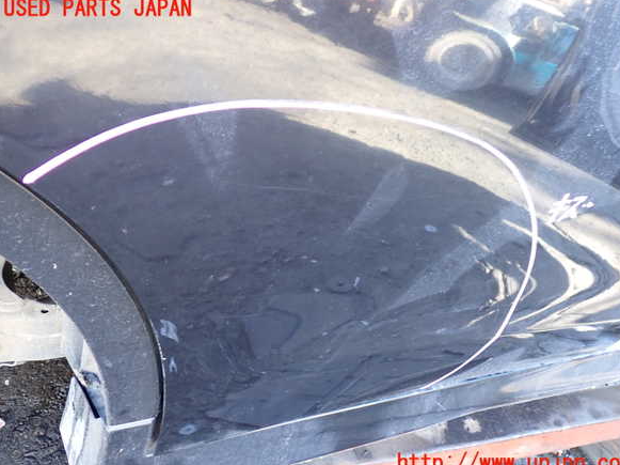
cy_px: 236
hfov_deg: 58.4
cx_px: 318
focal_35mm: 31
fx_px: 555
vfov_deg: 45.4
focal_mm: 5.4
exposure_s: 1/30
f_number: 2.3
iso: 200
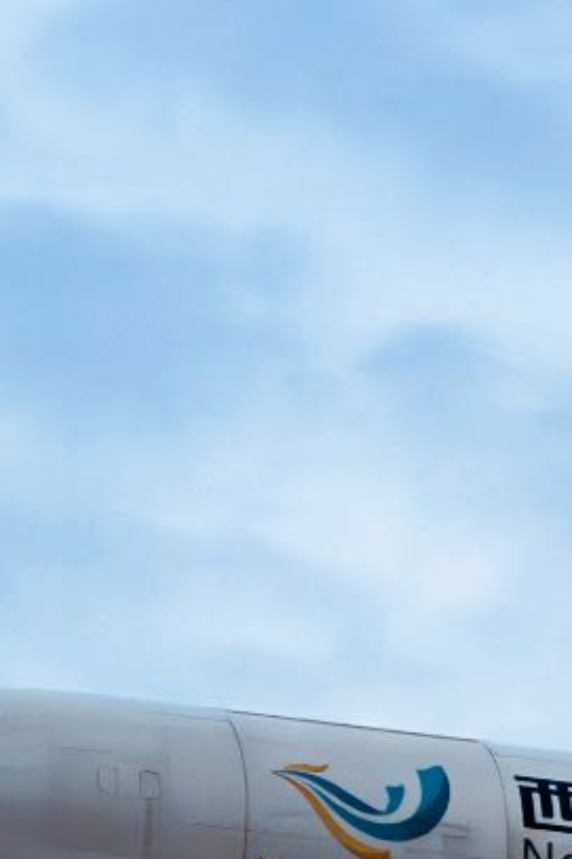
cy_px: 1054
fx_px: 36589
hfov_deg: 0.9
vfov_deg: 1.3
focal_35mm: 1534
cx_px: 1589
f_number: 6.3
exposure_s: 1/640
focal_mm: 240
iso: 2000
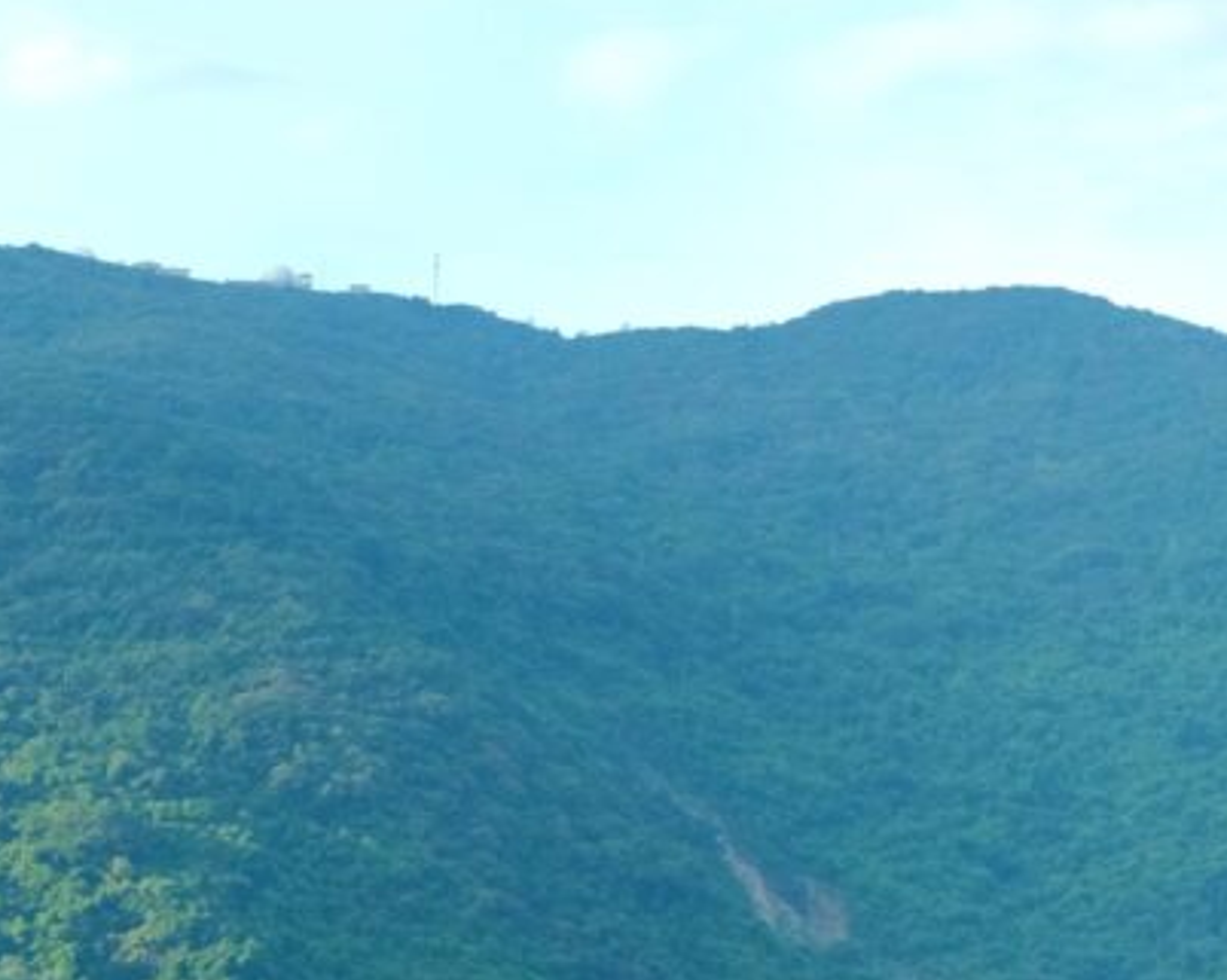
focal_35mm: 201
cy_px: 1035
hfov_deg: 9.6
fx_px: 7294
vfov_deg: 7.6
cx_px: 246
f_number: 2.8
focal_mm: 56.3
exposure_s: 1/5400
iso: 1600
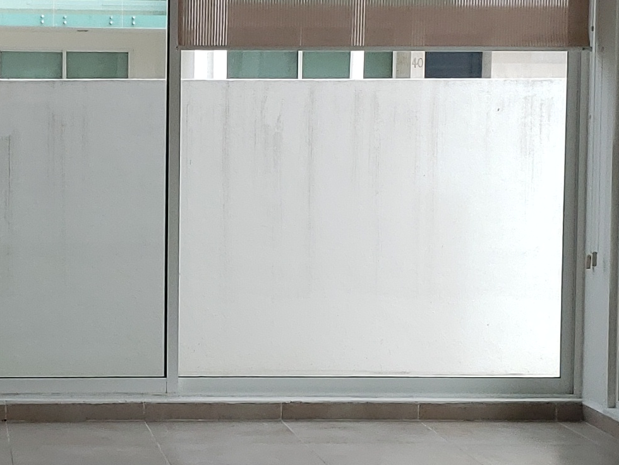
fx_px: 1913
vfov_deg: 13.8
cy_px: 254
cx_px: 110
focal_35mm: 107
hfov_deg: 18.2
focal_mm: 4.3
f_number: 1.5
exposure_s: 1/1347
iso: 50
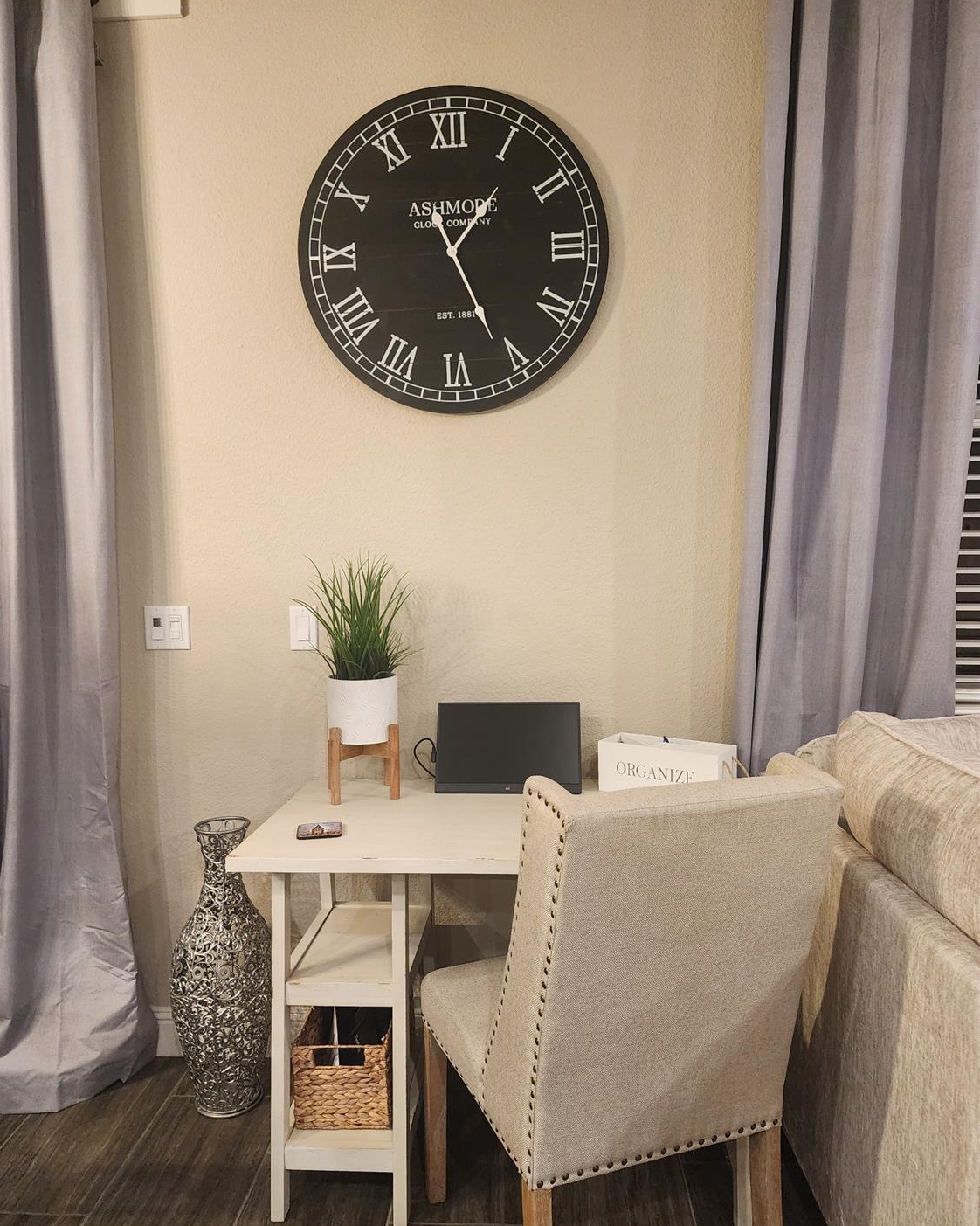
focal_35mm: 24
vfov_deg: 70.3
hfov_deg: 58.8
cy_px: 620
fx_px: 870
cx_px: 490
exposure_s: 1/120
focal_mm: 6.4
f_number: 1.8
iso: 800
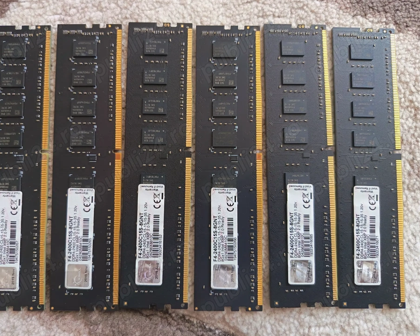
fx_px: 323
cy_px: 168
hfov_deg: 65.9
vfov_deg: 54.9
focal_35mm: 26
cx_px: 195
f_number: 1.75
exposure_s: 1/33.3
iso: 3074
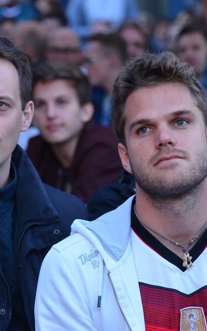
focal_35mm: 259
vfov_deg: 8.1
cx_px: 140
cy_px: 166
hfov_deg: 5.1
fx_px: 2340
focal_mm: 112
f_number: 4.8
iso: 800
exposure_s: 1/100
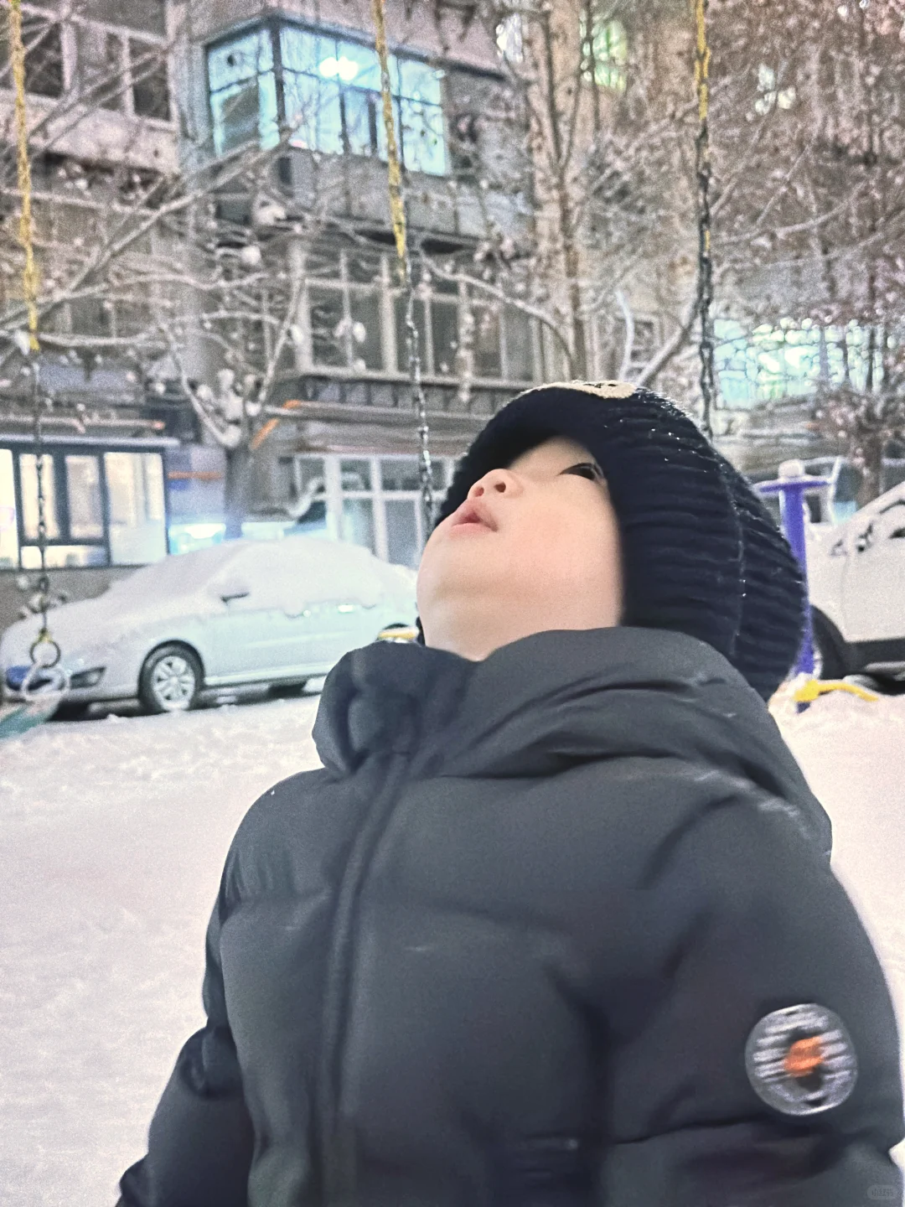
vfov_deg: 39.7
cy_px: 604
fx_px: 1673
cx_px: 452
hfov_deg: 30.3
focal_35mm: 48
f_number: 1.78
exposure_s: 1/15
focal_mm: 6.86
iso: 5000
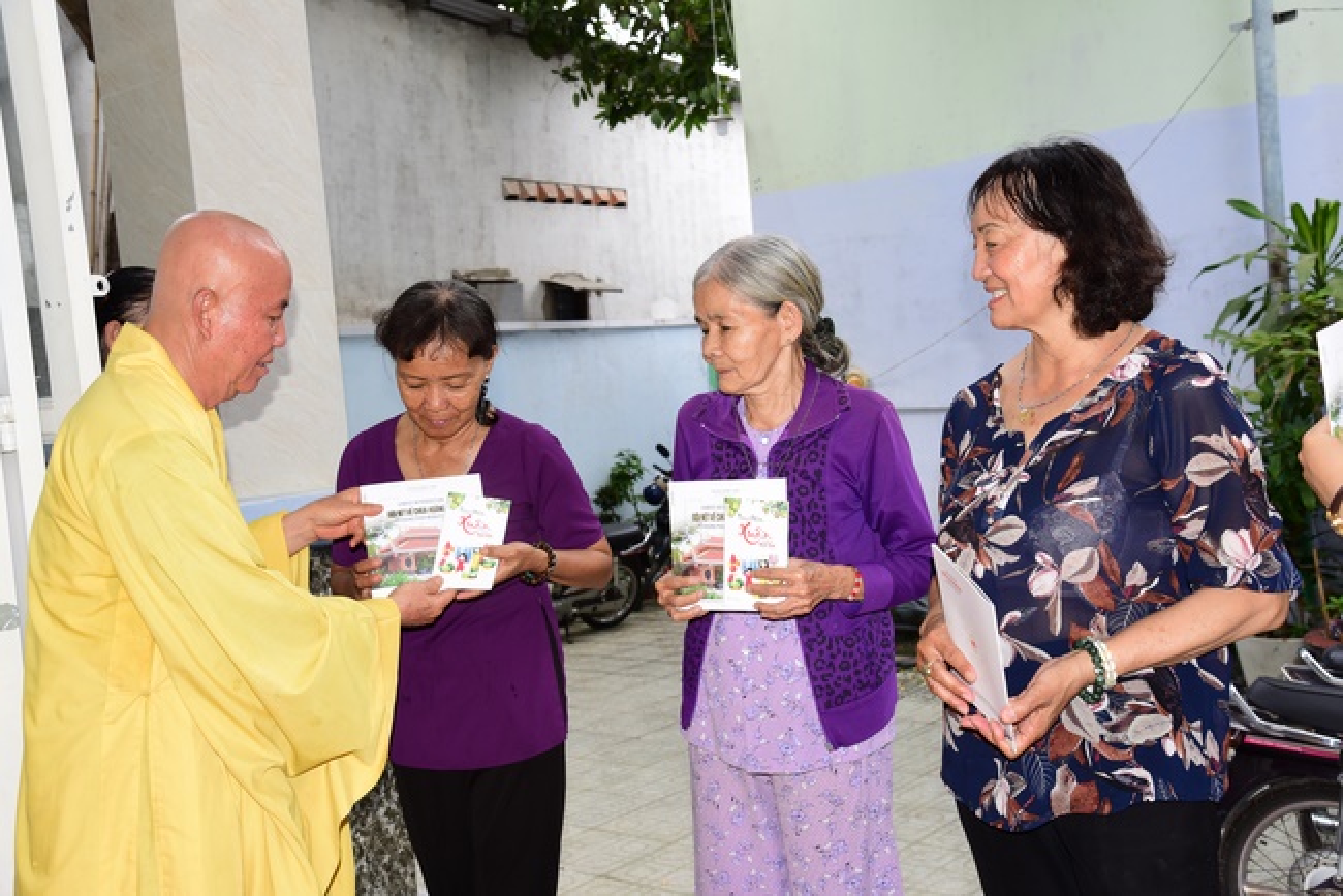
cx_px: 672
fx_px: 1418
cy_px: 448
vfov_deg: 35.1
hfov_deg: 50.7
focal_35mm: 38
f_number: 6.3
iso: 400
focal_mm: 38
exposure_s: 1/160
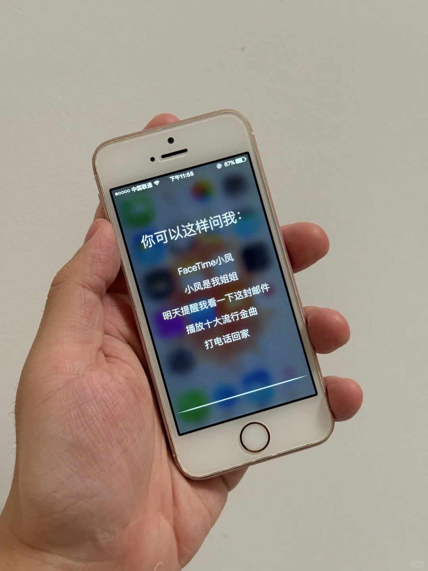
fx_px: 791
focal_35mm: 48
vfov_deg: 39.7
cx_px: 214
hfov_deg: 30.3
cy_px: 286
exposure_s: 1/60
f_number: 1.78
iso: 125
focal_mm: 6.76
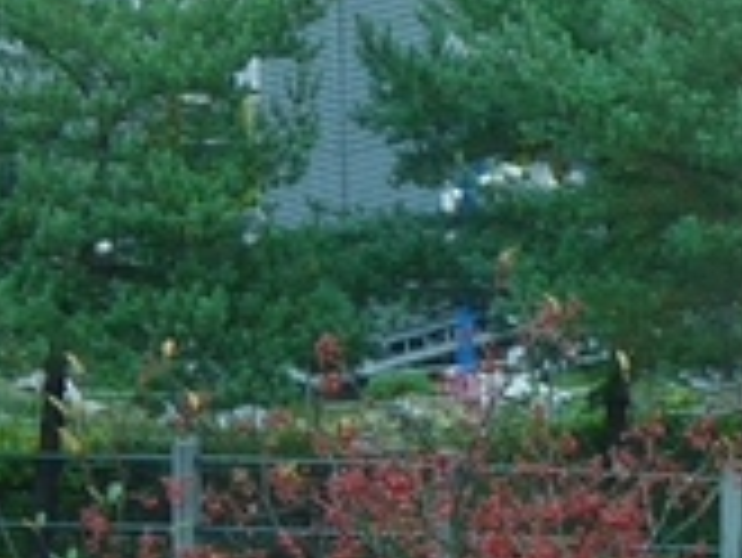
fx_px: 9202
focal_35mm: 429
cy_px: -279
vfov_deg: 3.5
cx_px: 1327
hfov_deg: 4.6
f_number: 3.4
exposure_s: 1/50
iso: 100
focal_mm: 14.9
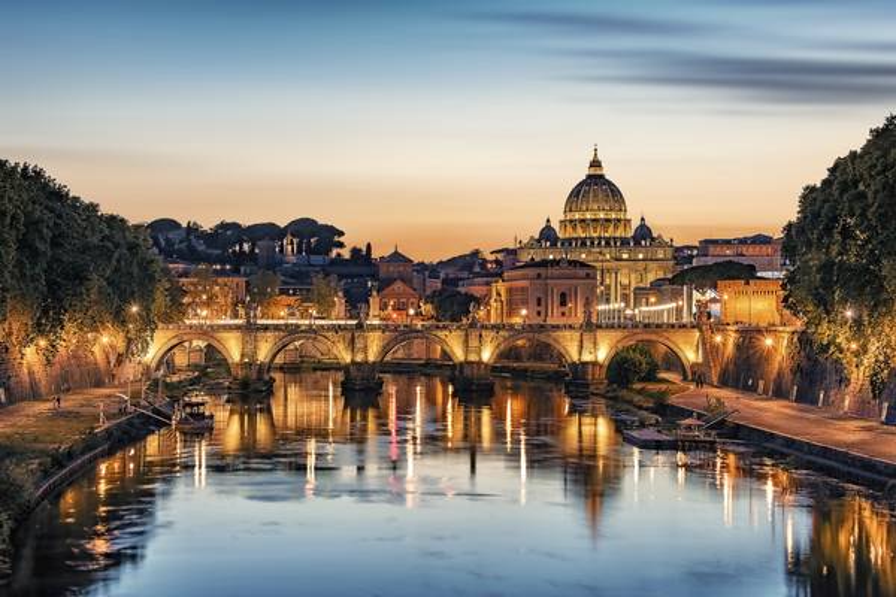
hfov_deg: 28.1
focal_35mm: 72
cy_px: 298
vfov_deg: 18.9
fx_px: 1792
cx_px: 448
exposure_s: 5
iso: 64
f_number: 8
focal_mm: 72
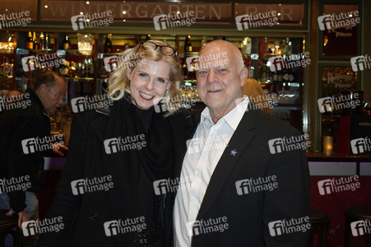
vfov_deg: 36.8
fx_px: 371
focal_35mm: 36
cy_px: 124
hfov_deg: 53.2
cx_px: 186
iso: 1600
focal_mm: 36
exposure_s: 1/160
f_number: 5
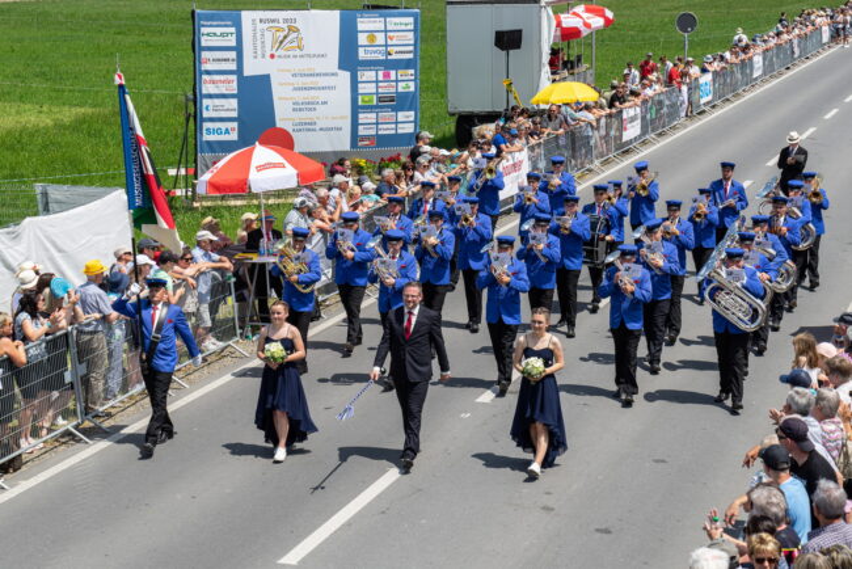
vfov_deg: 19.5
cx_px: 426
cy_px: 284
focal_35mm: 70
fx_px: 1657
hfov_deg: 28.8
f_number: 8
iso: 100
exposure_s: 1/250
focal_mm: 70
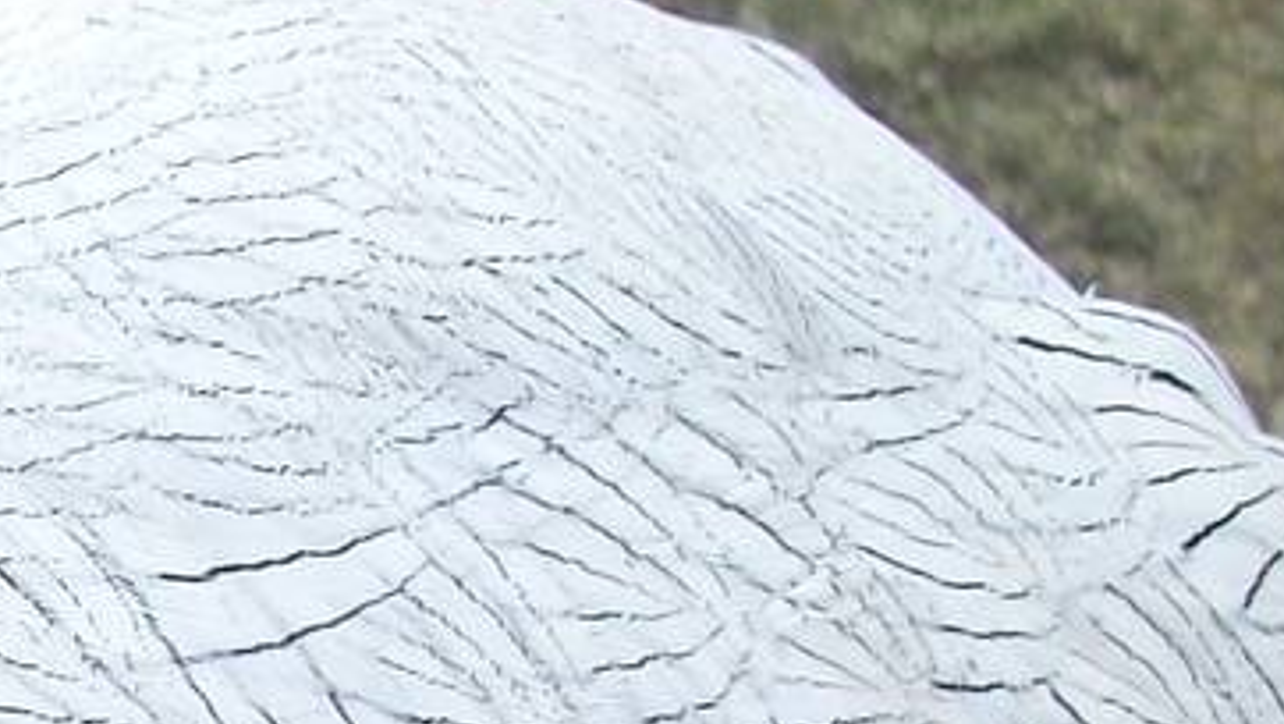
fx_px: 5245
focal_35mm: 154
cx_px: -1280
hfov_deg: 12.3
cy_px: 887
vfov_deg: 7.8
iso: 80
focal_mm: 5.7
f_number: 2.9
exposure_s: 1/160
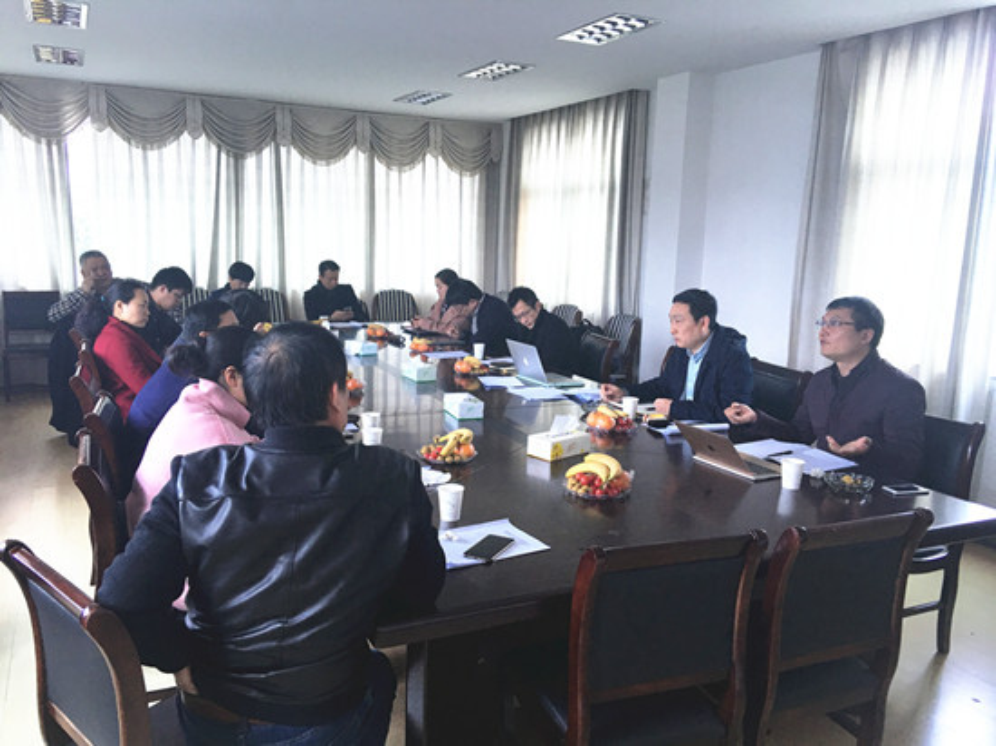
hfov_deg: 61.7
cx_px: 498
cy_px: 373
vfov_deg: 48.2
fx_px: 834
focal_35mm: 29
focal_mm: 4.15
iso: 40
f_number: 2.2
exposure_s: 1/33
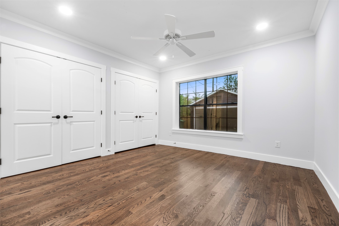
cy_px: 113
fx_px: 141
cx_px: 170
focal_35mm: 15
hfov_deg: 100.4
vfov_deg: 77.3
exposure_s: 5
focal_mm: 15
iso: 250
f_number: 9
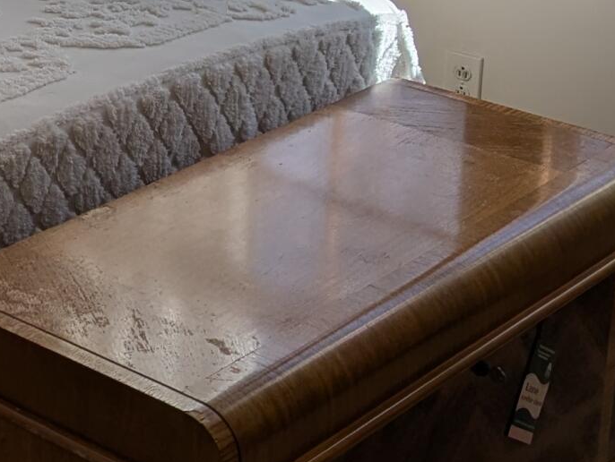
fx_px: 1867
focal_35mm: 105
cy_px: -208
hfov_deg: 16.7
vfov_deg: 13.4
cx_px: -345
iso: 41
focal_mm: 6.81
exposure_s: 1/786
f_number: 1.85
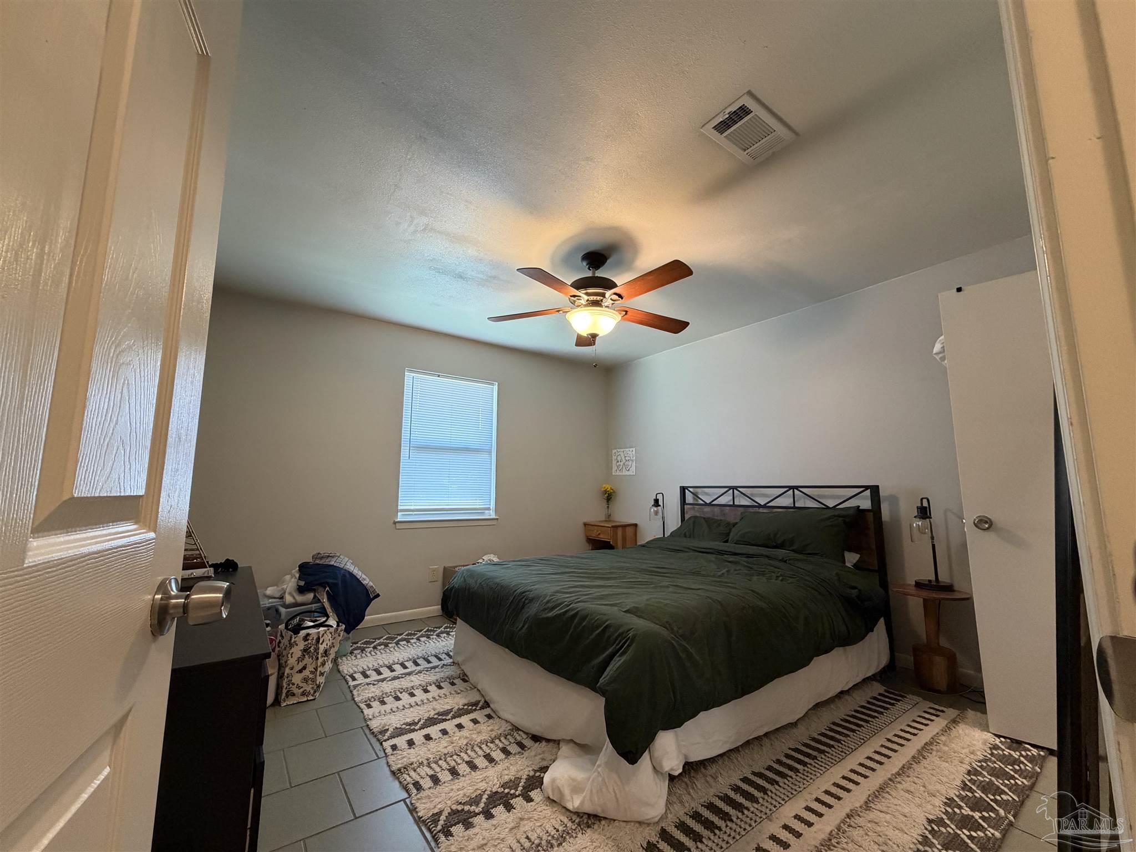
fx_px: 459
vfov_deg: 85.7
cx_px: 568
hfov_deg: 102.1
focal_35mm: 14
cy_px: 426
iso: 320
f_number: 2.2
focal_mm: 2.22
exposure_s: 1/60
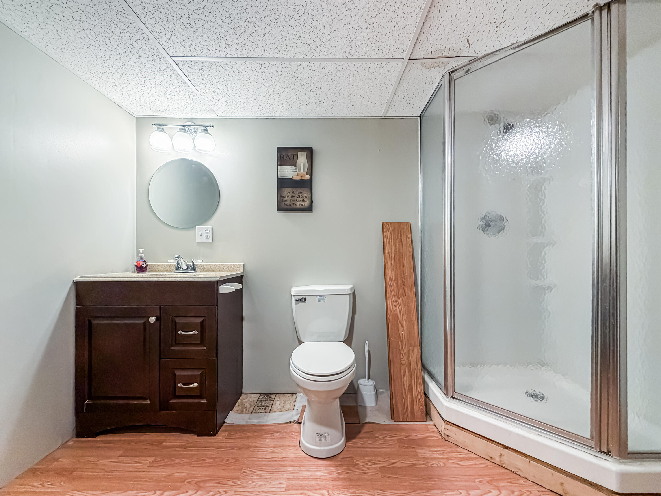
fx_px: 267
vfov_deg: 85.7
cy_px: 248
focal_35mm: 14
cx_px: 330
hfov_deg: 102.1
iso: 320
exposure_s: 1/120
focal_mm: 2.22
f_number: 2.2
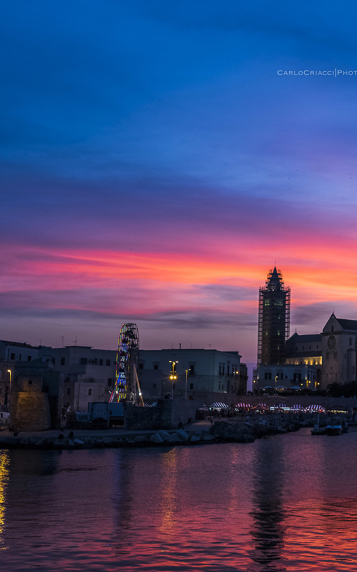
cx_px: 330
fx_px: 841
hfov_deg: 23.3
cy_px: 287
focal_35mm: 54
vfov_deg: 37.5
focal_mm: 35
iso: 1250
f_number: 5
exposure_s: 1/160
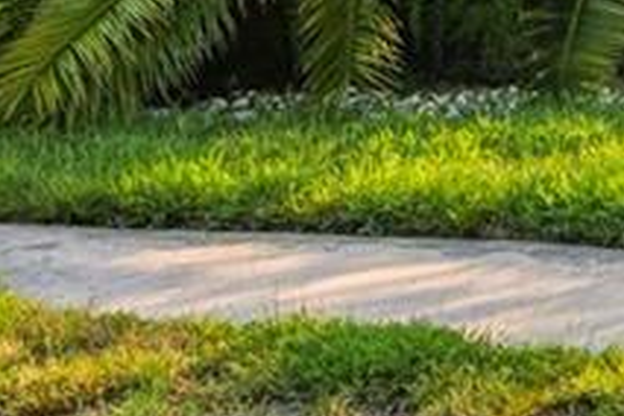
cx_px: 1658
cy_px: -249
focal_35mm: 120
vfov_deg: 10.9
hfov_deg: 12.1
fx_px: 2080
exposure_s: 1/400
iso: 200
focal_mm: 16
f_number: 9
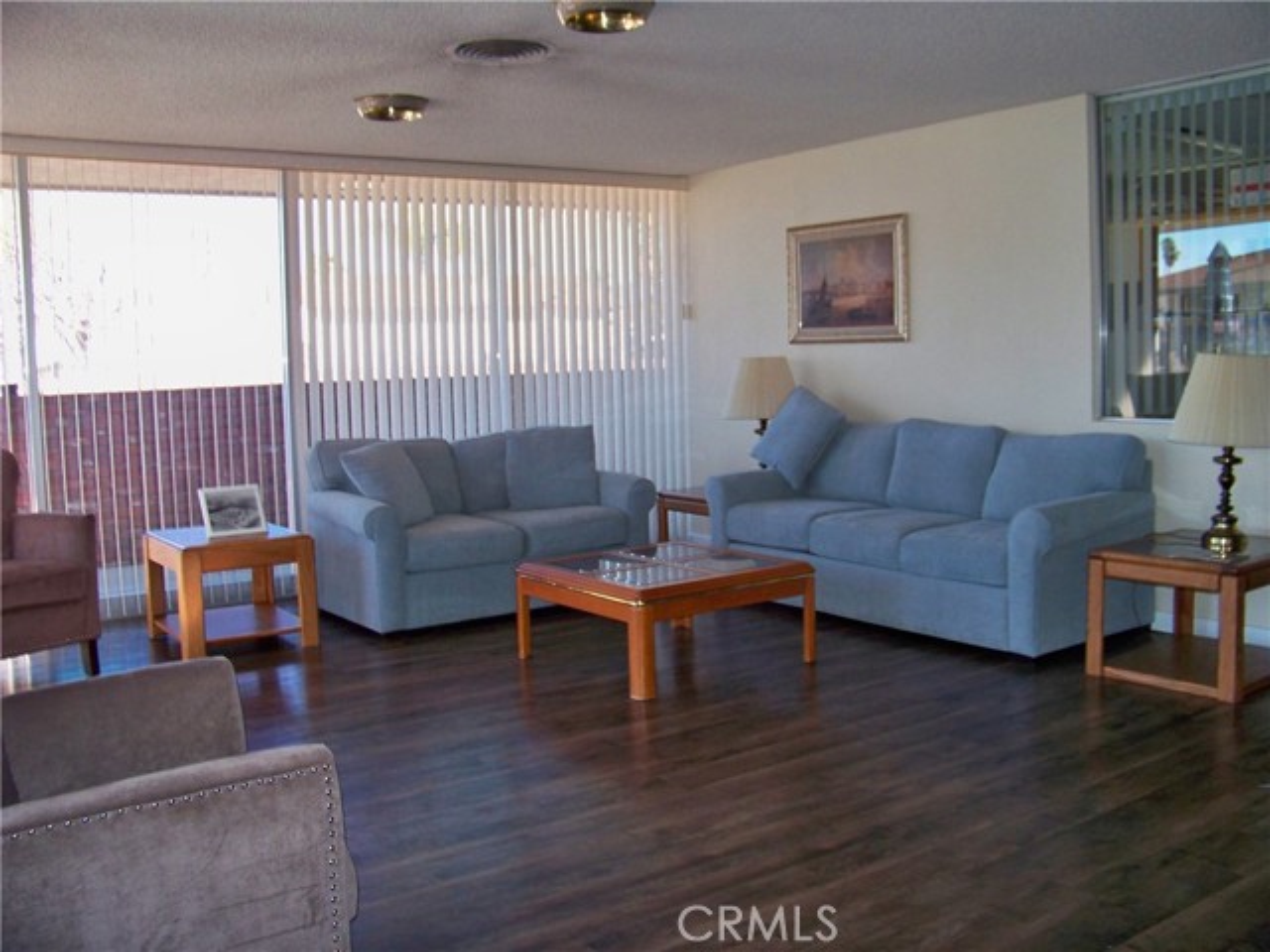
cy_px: 476
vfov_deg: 42.9
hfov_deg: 55.4
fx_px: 1211
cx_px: 635
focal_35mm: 33
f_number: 2.8
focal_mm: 5.85
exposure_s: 1/30
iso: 200
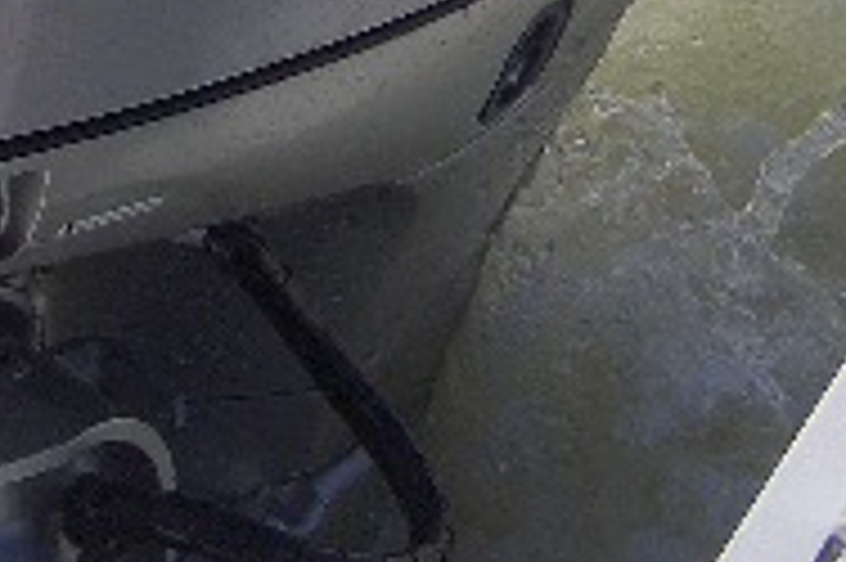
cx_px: 558
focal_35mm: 138
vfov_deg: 9.6
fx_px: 3240
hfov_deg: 14.9
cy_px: -346
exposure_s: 1/1000
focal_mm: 8
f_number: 4.8
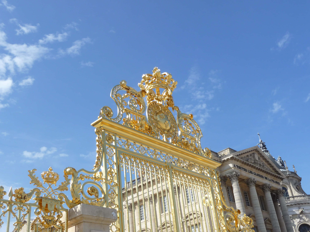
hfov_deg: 46.8
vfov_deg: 36.0
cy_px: 116
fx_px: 358
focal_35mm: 40
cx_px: 155
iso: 100
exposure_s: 1/1000
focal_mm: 6.7
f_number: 3.9
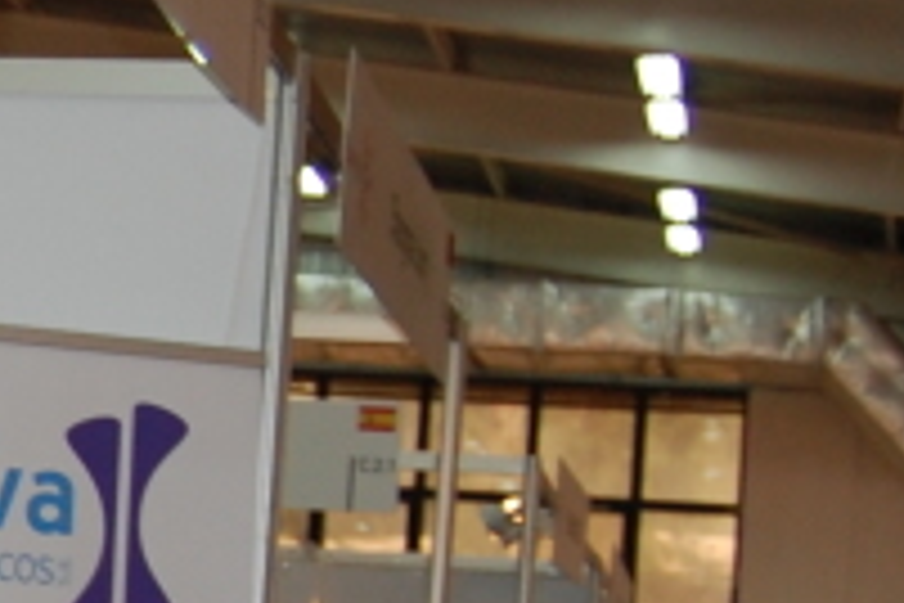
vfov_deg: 7.8
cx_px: -886
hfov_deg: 10.7
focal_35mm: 176
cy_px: 675
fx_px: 4408
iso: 400
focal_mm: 23
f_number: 3.8
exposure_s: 1/60
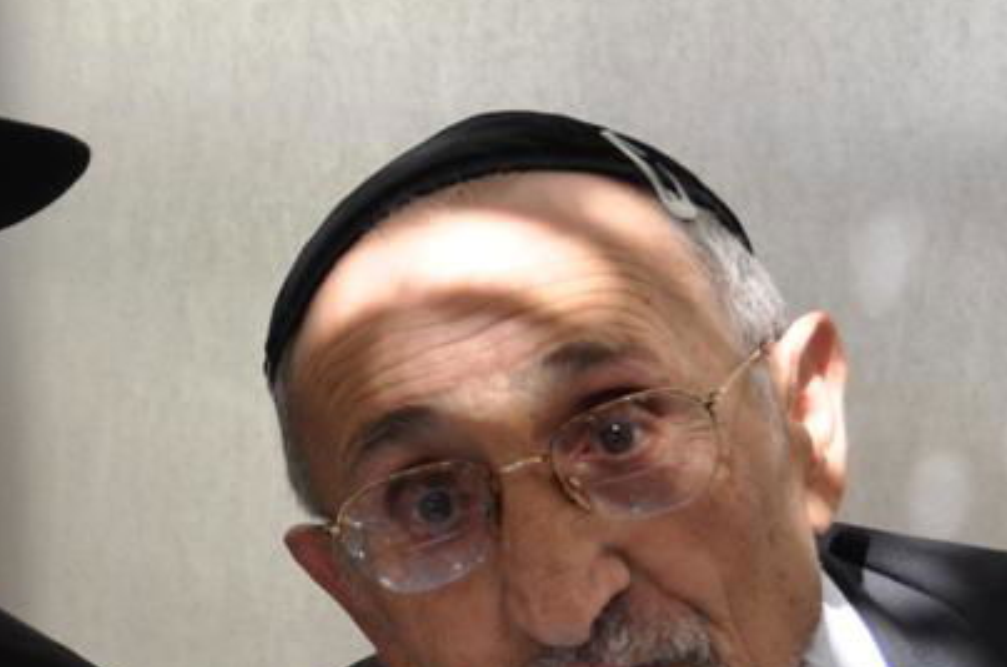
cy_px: 392
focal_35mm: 118
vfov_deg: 11.5
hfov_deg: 17.1
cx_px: 70
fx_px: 3302
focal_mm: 31
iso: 200
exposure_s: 1/125
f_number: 5.6
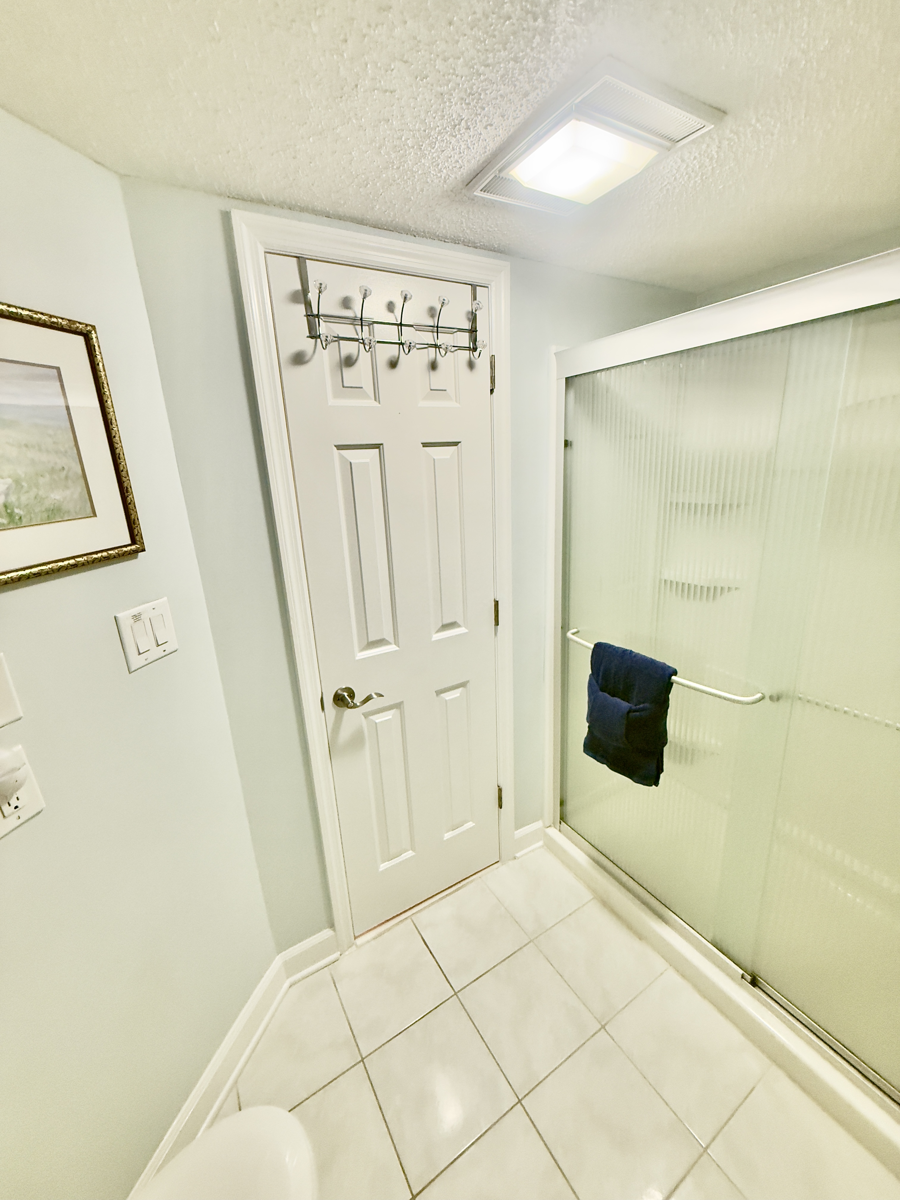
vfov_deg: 102.1
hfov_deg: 85.7
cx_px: 450
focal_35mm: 14
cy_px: 600
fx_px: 485
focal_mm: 2.22
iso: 320
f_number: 2.2
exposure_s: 1/120
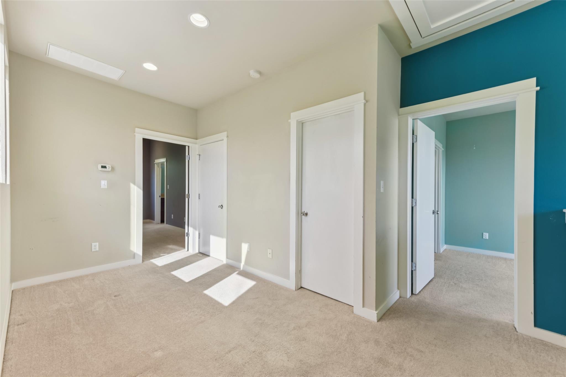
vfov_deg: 81.2
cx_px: 283
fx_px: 220
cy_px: 188
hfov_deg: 104.3
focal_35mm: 14
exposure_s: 1/8
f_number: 8
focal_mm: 14
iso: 100
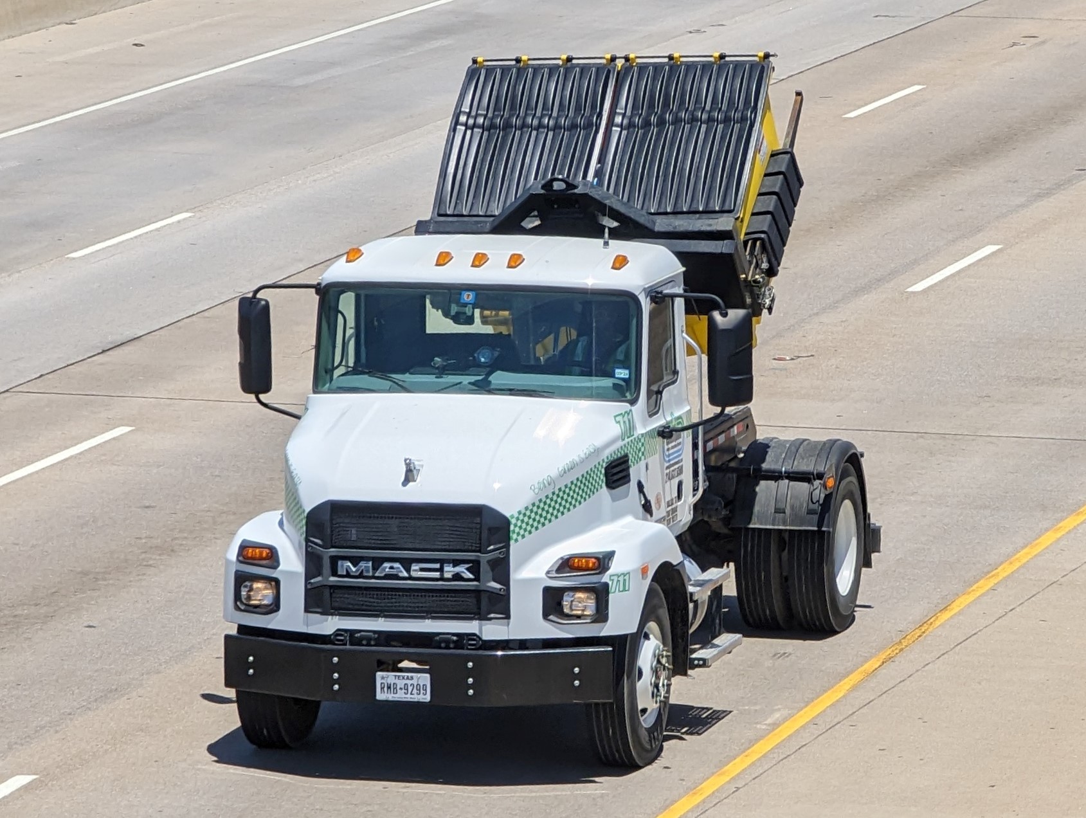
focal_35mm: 104
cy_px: 409
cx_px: 543
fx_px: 3268
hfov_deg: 18.9
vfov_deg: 14.3
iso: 30
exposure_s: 1/644
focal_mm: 19
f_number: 3.5
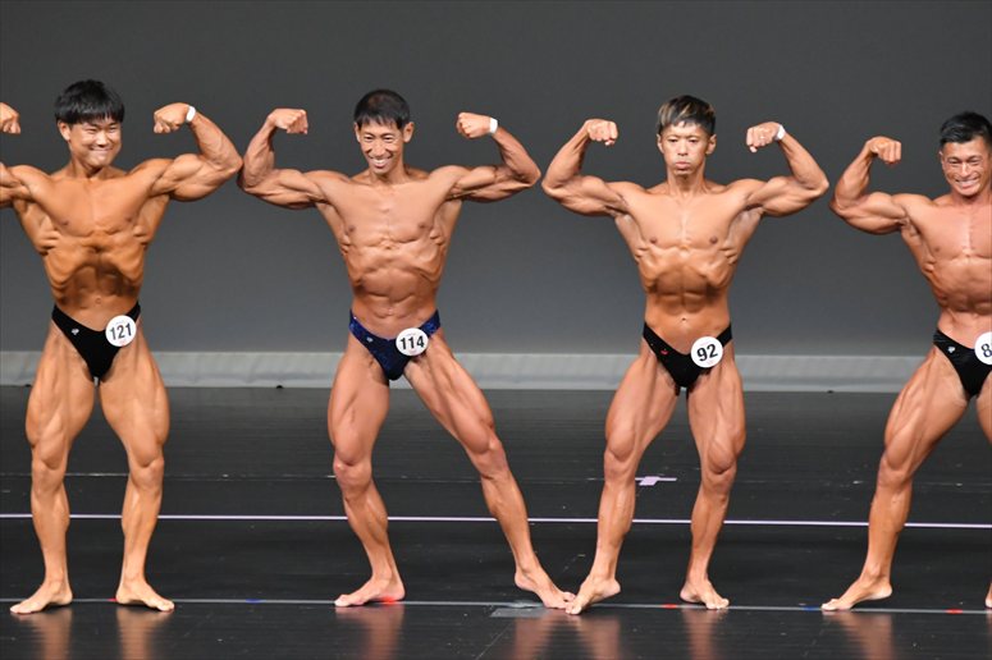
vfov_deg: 4.0
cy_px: 330
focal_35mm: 345
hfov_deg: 6.0
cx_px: 496
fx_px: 9502
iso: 5000
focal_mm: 230
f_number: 5.6
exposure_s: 1/400
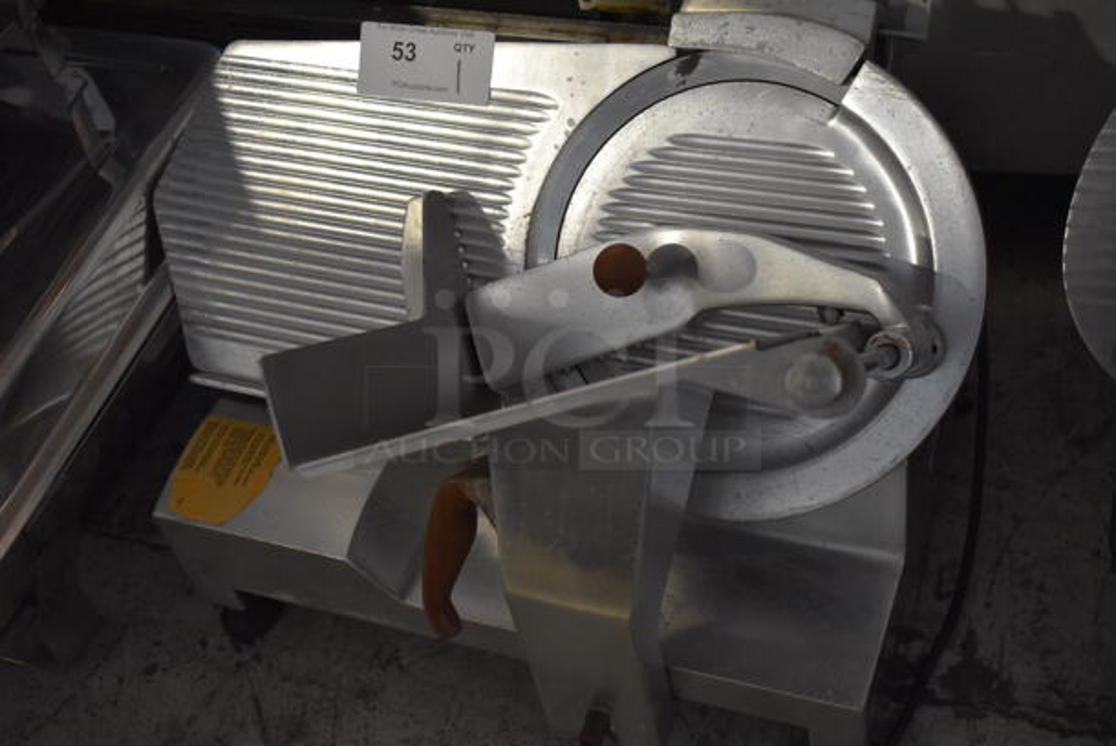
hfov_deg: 38.8
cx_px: 558
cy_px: 373
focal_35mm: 51
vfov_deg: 26.5
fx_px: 1582
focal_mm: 34
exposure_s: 1/125
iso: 3200
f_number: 4.5
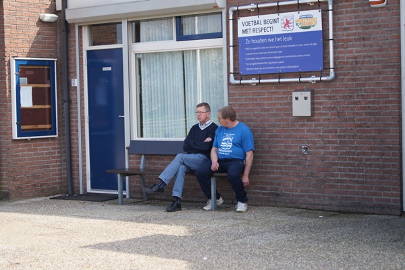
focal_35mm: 82
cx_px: 202
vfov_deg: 16.5
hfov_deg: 24.6
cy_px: 135
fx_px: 927
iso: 100
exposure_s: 1/160
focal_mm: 55
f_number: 5.6
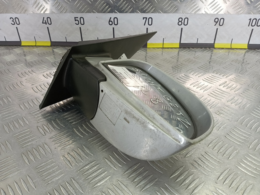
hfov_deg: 65.3
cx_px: 130
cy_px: 98
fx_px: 203
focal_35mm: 27
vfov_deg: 51.4
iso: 94
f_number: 1.6
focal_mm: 4.11
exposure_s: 1/50
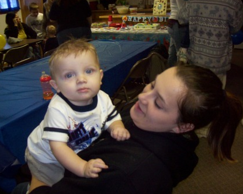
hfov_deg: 47.9
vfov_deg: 39.2
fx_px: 273
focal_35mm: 38
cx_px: 116
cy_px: 96
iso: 200
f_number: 2.7
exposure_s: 1/64
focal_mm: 6
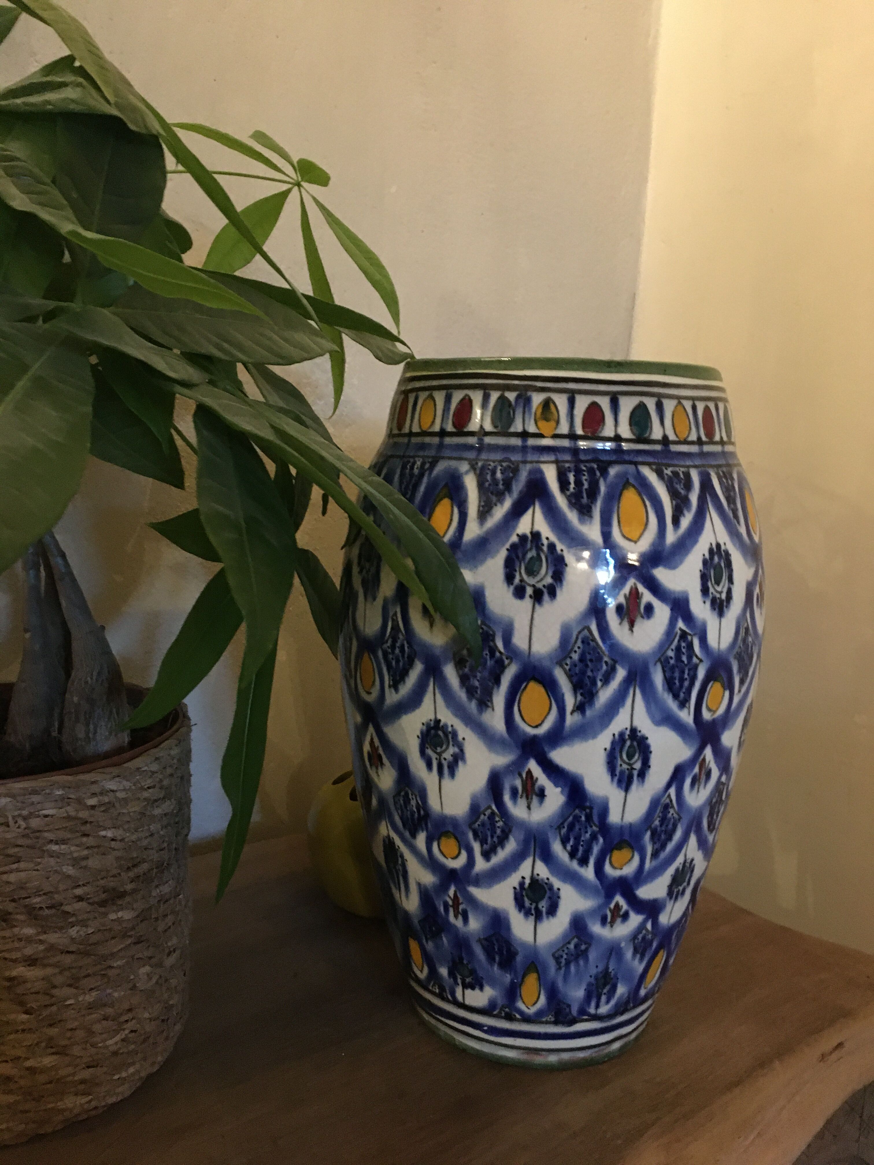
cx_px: 437
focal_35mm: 29
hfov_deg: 48.2
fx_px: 976
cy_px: 582
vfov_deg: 61.7
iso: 500
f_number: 2.2
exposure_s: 1/17
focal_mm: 4.15
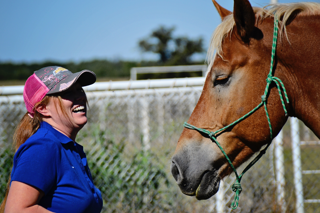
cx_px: 160
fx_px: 2666
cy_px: 106
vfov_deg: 4.6
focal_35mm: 300
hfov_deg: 6.9
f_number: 6.3
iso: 320
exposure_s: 1/2000
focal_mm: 200
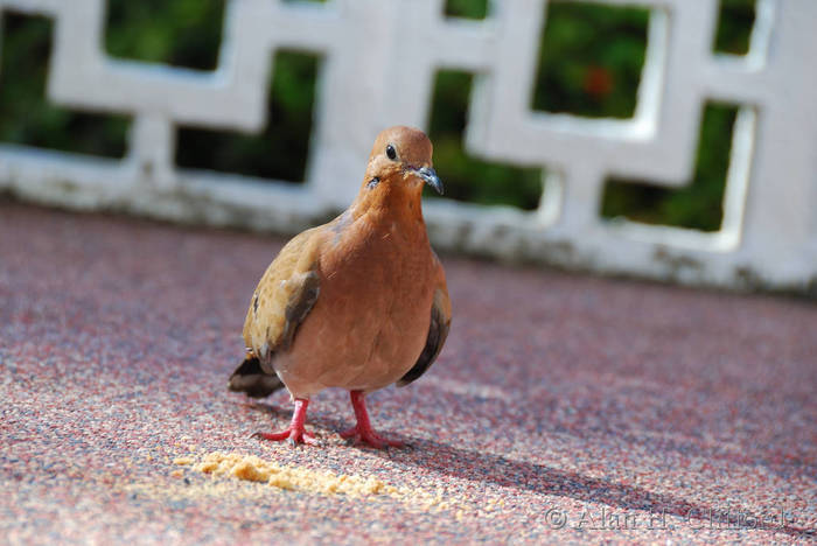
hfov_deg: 6.9
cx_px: 408
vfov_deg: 4.6
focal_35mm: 300
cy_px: 273
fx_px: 6814
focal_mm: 200
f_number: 7.1
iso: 100
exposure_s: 1/80
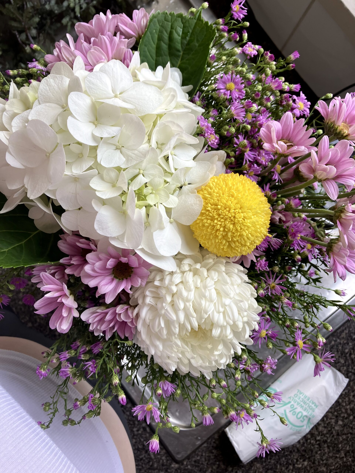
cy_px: 236
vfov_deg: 63.4
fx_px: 383
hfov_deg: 49.7
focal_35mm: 28
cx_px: 178
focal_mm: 3.99
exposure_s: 1/154
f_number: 1.8
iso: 25
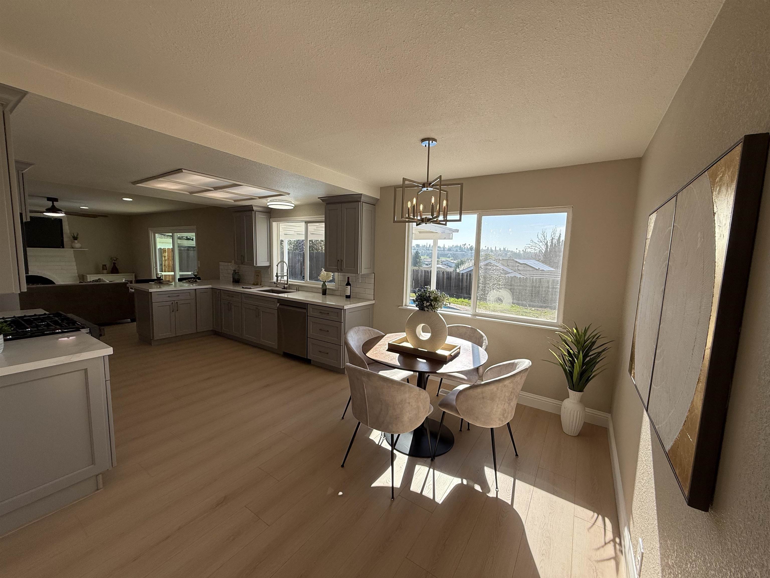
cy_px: 289
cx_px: 385
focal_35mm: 14
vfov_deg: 85.7
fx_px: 311
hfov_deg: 102.1
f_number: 2.2
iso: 64
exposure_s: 1/514
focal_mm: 2.22
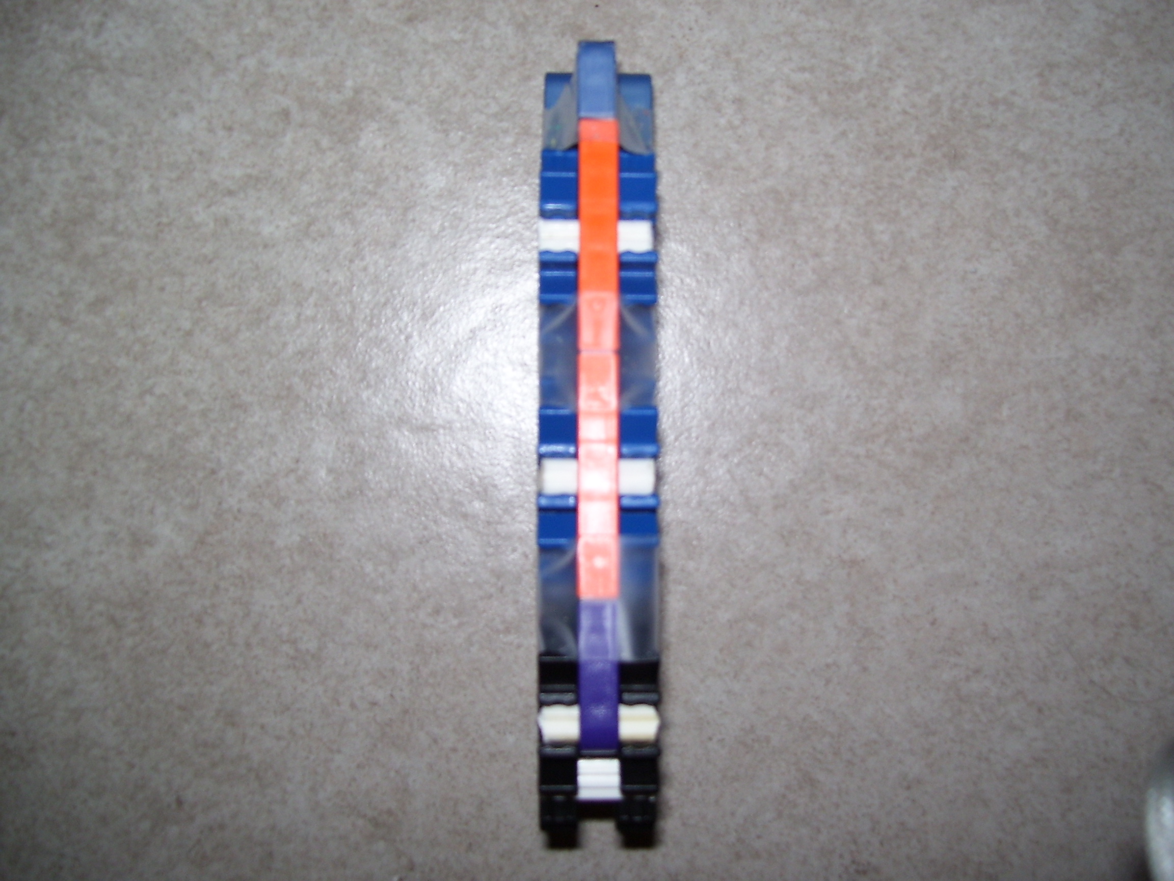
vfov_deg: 39.7
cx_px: 587
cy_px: 440
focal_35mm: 36
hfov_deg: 51.4
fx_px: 1221
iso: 80
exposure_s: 1/60
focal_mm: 6
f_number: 2.7
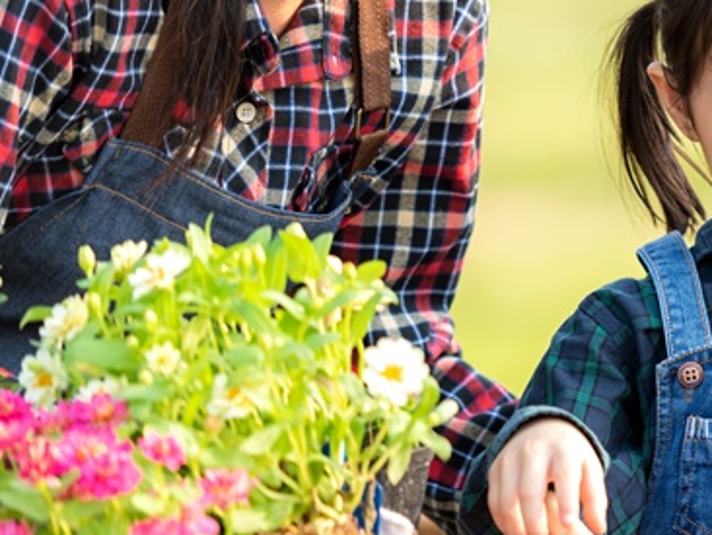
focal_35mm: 441
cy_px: 169
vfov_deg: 3.4
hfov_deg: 4.5
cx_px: 931
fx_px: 9077
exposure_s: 1/400
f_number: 3.2
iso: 250
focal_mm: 160
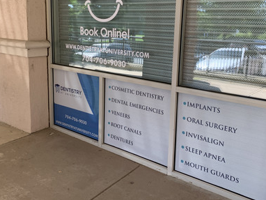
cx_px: 148
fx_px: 261
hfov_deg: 53.8
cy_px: 72
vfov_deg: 41.5
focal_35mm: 34
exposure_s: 1/121
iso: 32
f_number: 1.8
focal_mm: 4.25
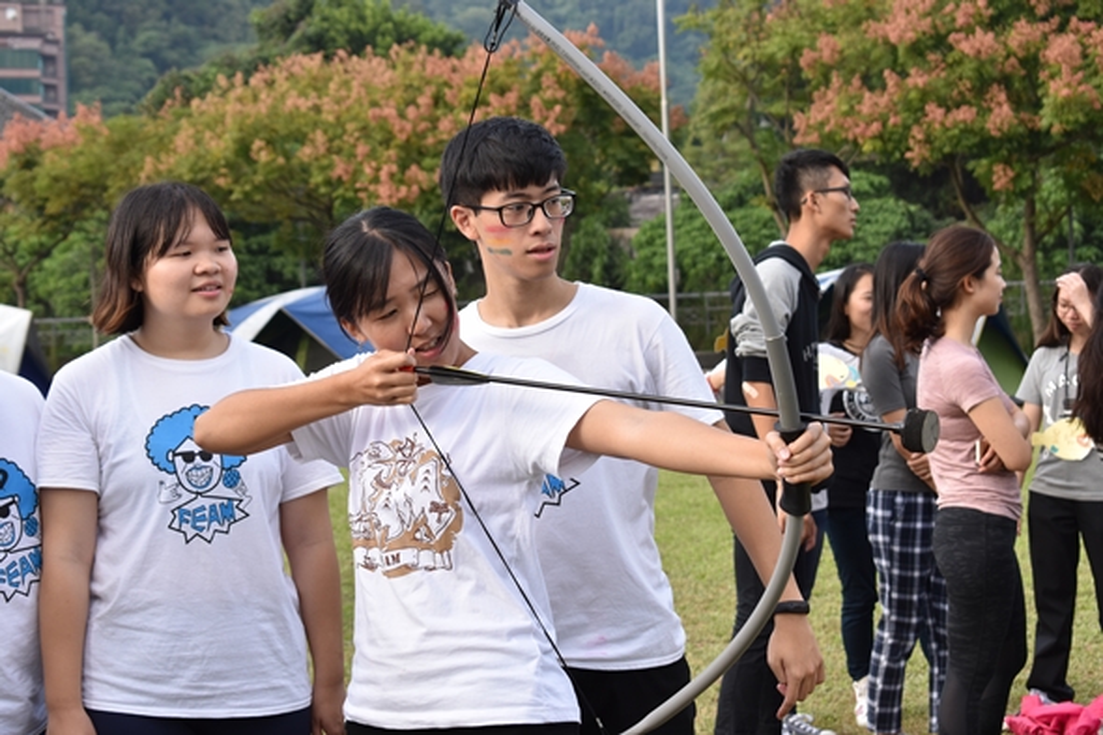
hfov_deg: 26.0
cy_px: 368
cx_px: 552
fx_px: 2389
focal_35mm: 78
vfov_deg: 17.5
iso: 200
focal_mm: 52
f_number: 6.3
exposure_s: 1/200
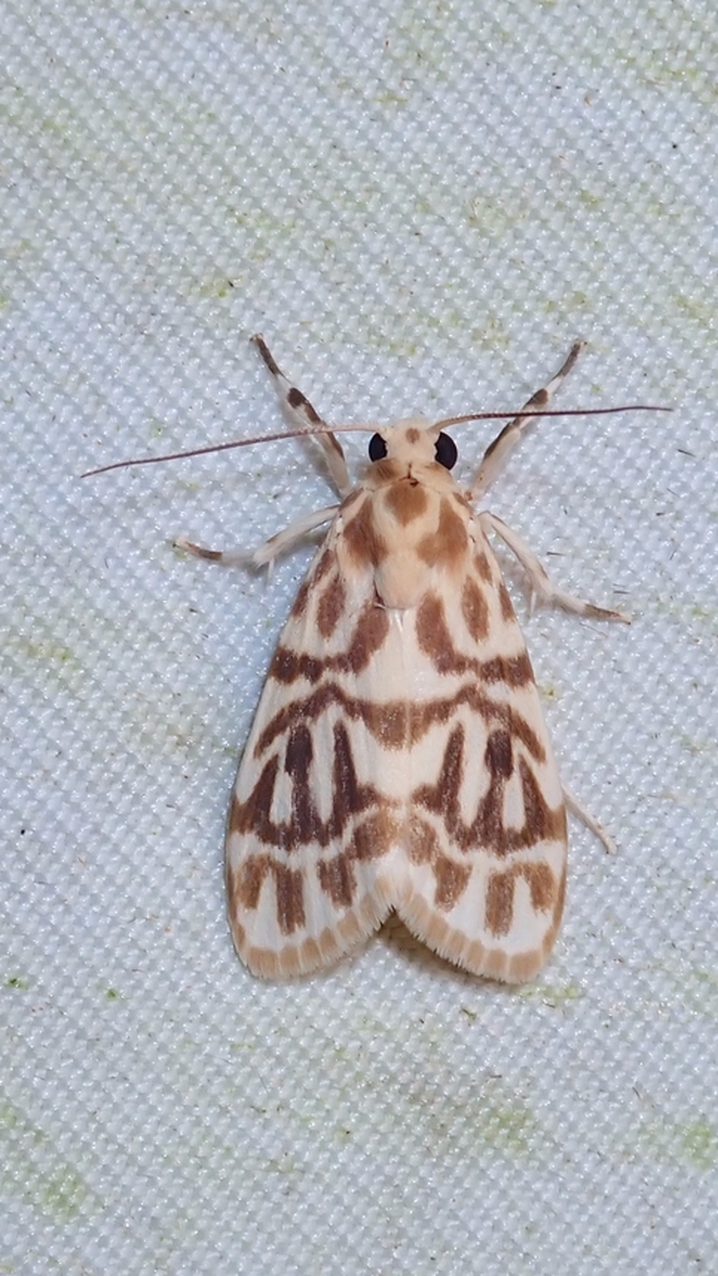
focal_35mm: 110
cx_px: 366
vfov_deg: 19.5
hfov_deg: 11.0
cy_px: 641
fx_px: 3721
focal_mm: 18
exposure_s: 1/400
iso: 100
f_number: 6.3
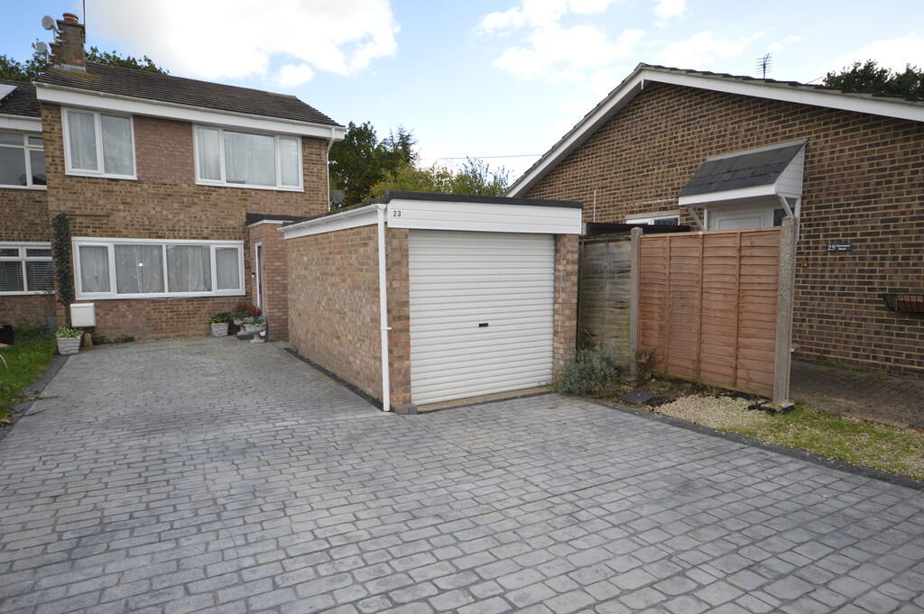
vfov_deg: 59.4
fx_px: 539
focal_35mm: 21
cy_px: 307
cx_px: 462
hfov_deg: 81.2
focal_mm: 14
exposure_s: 1/160
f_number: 6.3
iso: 100
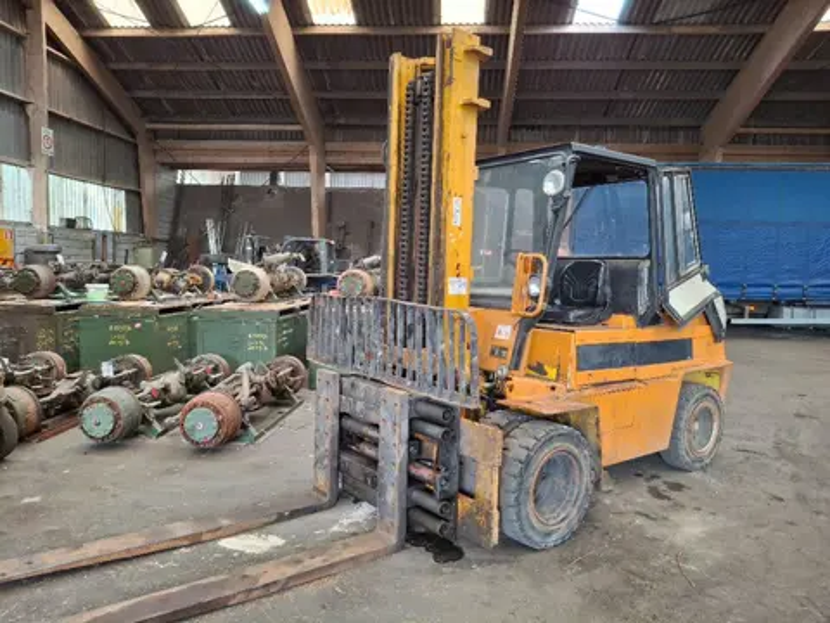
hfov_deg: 69.4
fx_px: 599
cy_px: 312
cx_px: 415
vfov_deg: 54.9
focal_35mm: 25
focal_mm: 4.69
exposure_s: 1/50
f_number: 1.8
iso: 160
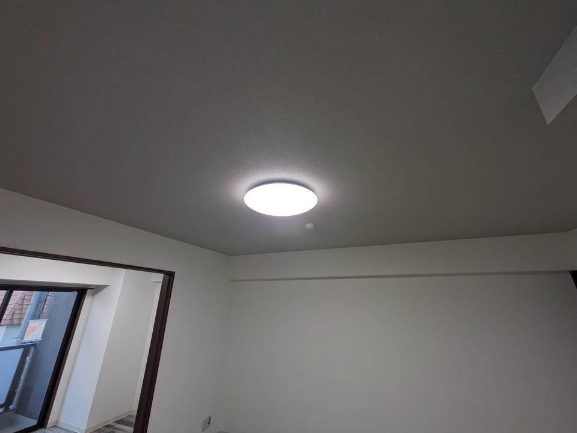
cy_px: 216
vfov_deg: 85.7
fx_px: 233
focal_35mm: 14
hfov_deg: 102.0
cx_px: 288
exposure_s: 1/120
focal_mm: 1.83
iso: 123
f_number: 2.2
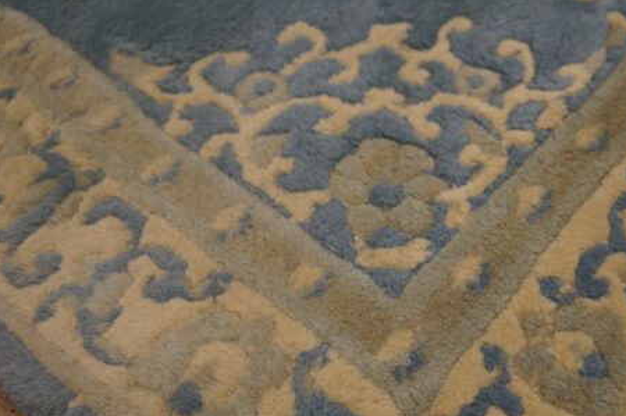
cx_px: 367
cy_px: 273
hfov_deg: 52.9
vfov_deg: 36.5
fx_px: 625
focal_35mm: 36
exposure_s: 1/60
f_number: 4
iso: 400
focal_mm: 18
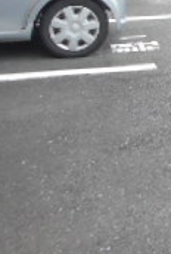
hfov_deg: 11.9
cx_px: 394
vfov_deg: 19.7
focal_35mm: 96
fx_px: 681
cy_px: -69
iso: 80
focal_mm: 4.5
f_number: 3.7
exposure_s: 1/100
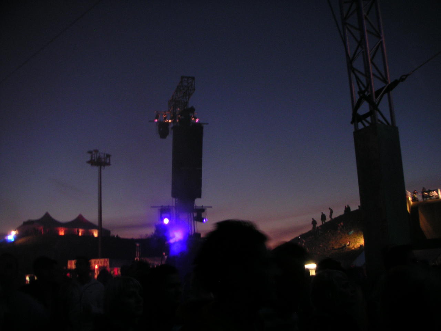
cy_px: 166
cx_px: 220
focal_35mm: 37
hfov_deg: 50.1
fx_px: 471
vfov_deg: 38.7
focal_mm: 5.7
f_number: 2.8
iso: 100
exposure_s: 1/6
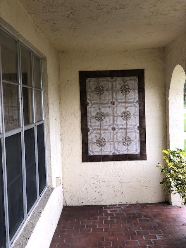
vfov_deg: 36.8
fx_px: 373
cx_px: 93
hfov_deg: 28.0
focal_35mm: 52
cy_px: 124
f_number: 2.4
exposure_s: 1/100
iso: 16
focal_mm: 6
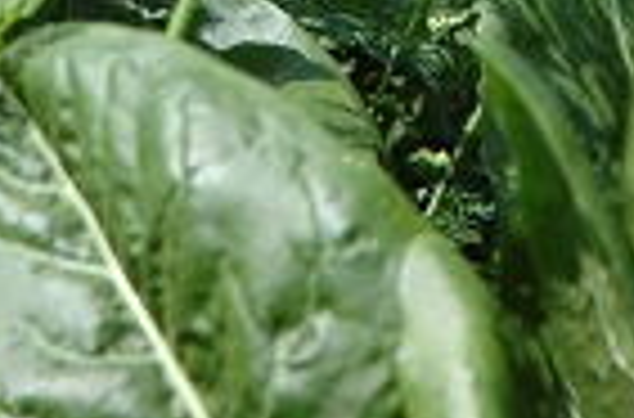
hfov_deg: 4.3
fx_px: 8478
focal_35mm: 483
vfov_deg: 2.8
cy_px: -449
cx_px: 393
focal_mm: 70
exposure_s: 1/800
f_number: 4.5
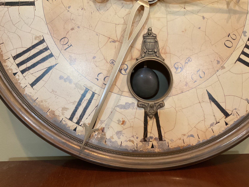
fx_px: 209
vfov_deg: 48.2
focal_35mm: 29
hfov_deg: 61.7
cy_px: 94
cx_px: 124
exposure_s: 1/60
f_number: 1.8
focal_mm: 3
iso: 160
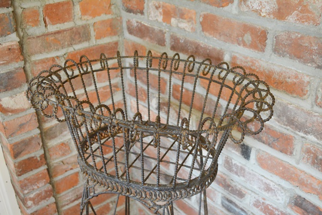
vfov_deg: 34.2
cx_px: 161
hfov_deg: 49.6
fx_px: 349
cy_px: 108
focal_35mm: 39
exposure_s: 1/50
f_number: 4.2
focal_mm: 26
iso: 800
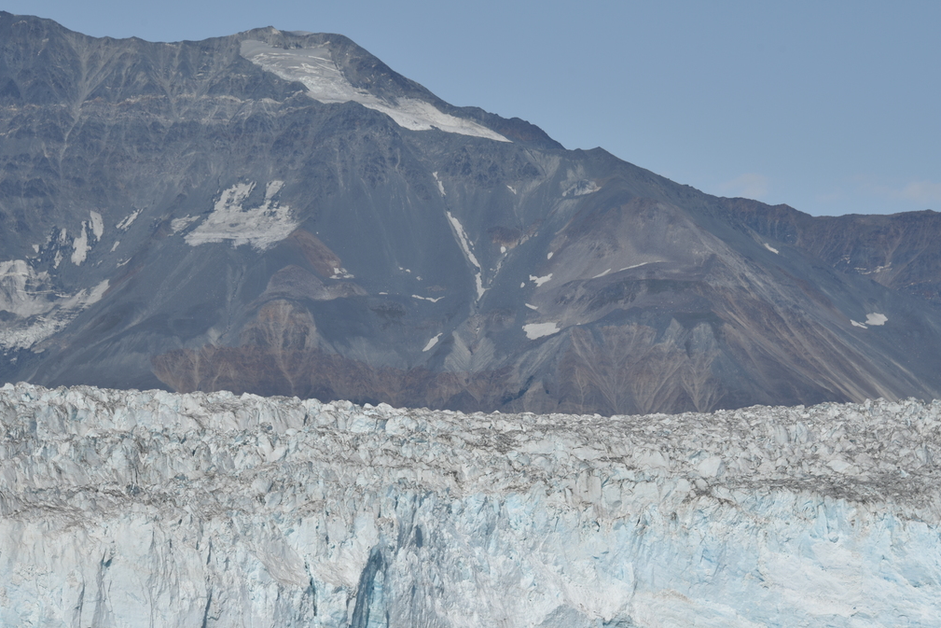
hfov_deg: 10.1
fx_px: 5307
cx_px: 516
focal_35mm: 203
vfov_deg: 6.8
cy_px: 337
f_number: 11
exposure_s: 1/500
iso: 100
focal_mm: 160
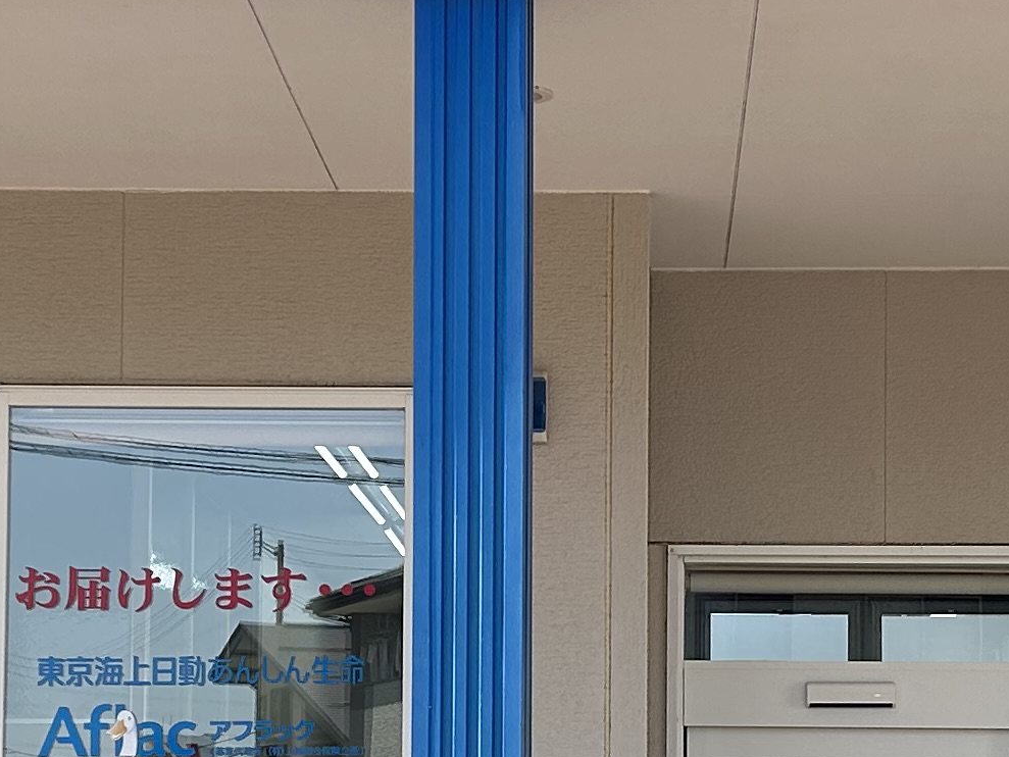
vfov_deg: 13.9
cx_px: 558
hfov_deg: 18.5
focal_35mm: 106
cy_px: 623
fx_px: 3090
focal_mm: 5.7
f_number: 1.5
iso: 50
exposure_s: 1/1669
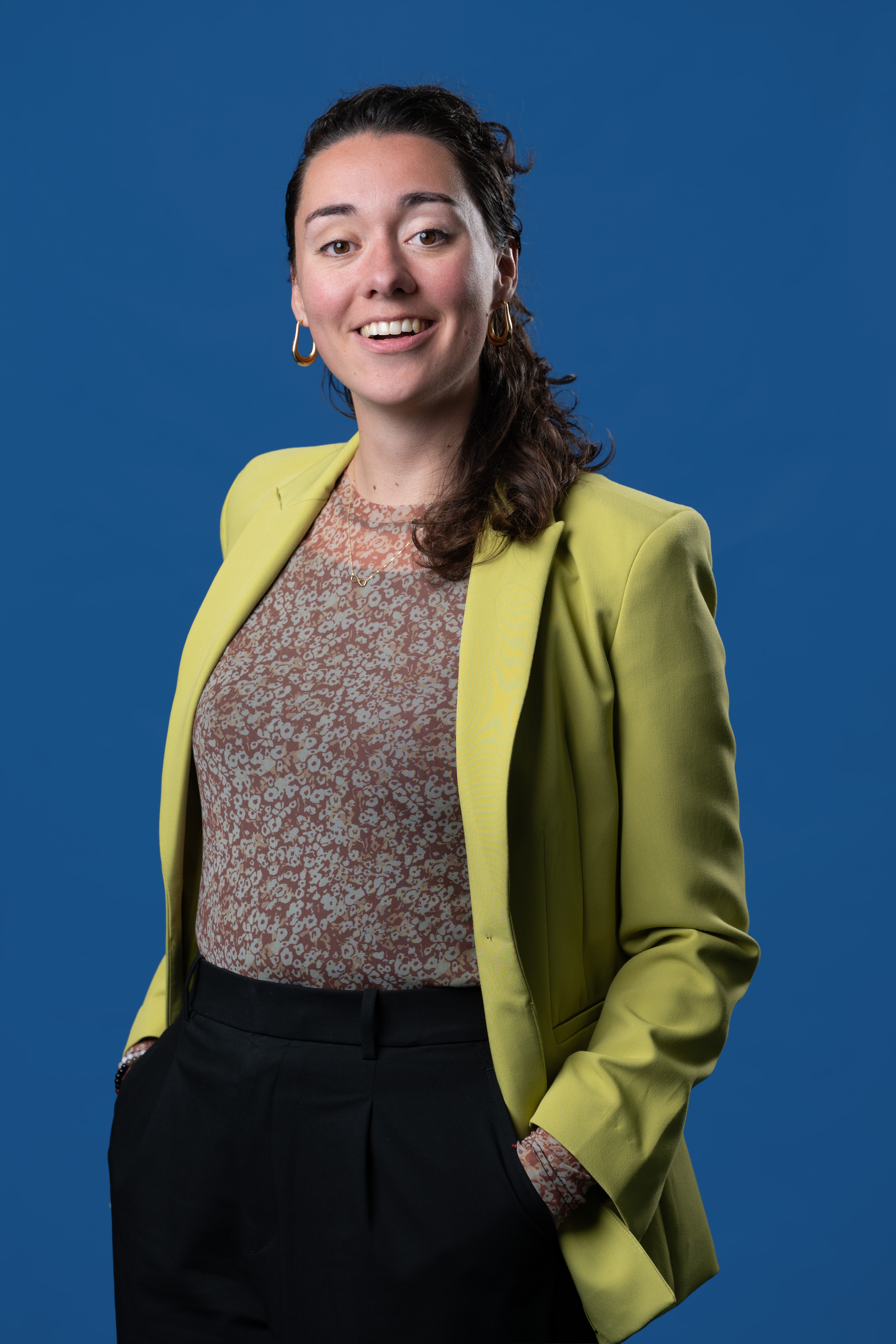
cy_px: 672
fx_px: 4592
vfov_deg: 16.7
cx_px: 448
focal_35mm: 123
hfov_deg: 11.1
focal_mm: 123
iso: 100
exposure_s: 1/200
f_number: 5.6
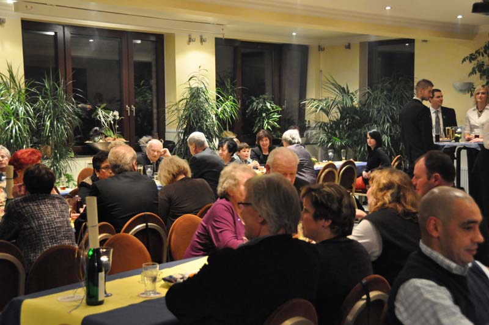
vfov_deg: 23.7
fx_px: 773
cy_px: 162
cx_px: 244
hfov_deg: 35.1
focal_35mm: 57
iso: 3200
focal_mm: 38
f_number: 4.2
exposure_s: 1/13
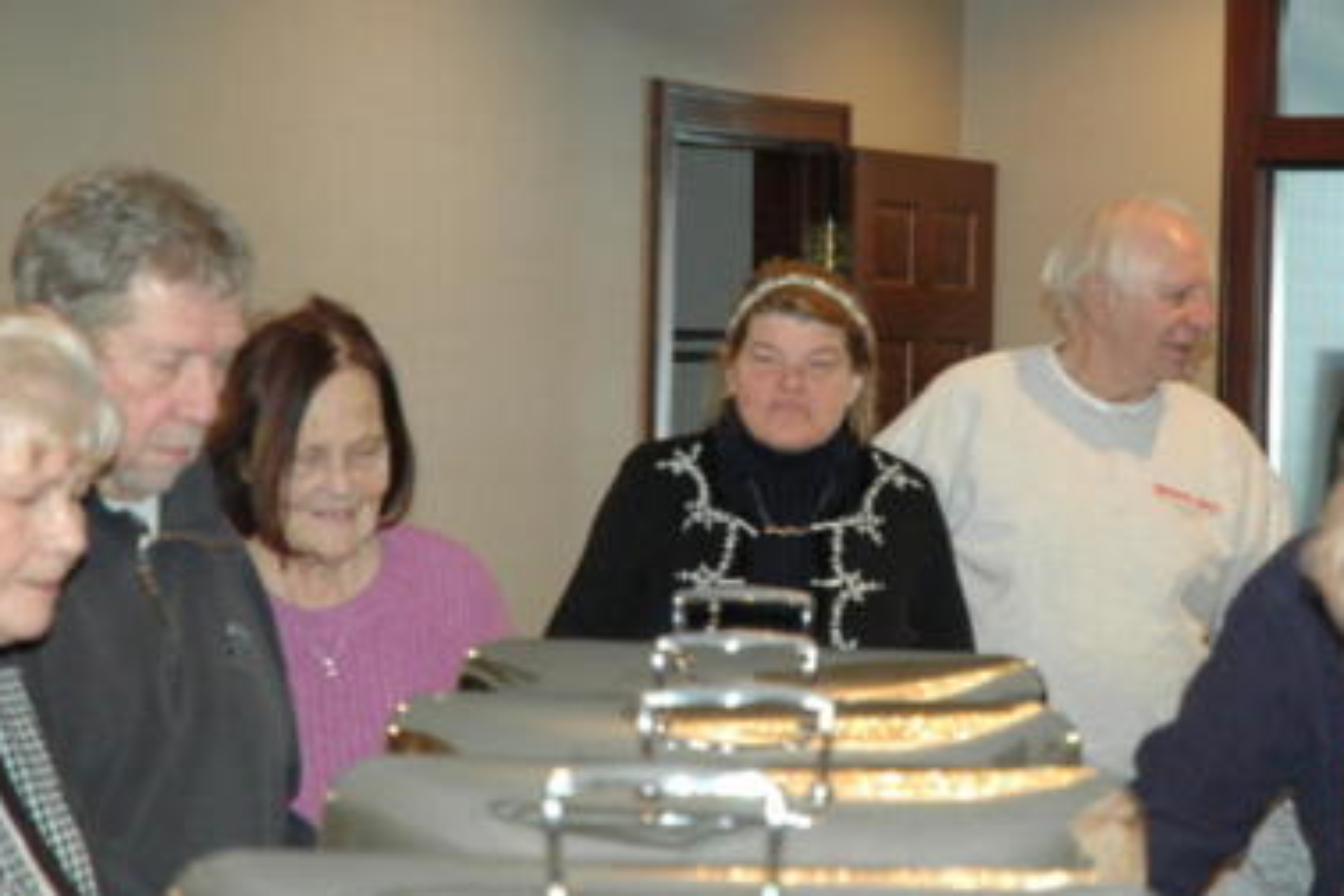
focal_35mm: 139
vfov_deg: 9.9
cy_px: 393
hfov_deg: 14.7
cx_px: 846
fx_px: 5189
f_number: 4.5
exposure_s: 1/60
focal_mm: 70
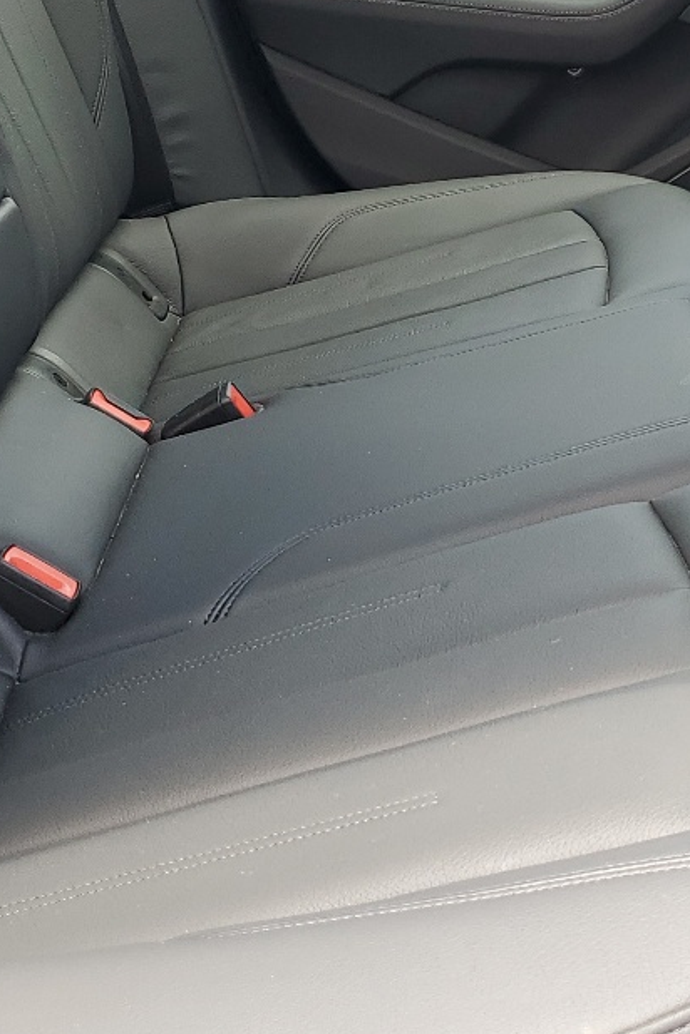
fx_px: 2012
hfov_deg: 19.2
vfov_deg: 28.7
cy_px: 343
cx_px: 566
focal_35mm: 70
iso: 50
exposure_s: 1/192
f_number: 1.5
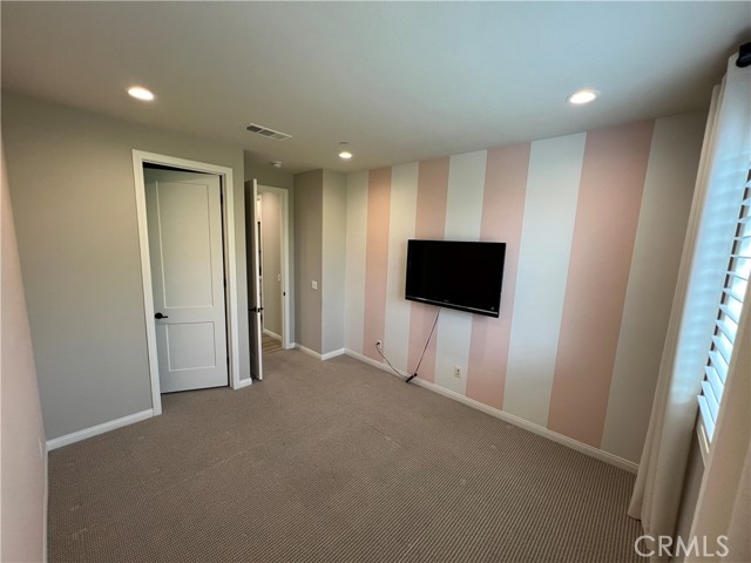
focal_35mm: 13
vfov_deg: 89.9
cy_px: 282
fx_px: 282
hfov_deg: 106.2
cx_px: 376
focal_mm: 1.57
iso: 200
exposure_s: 1/120
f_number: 1.8
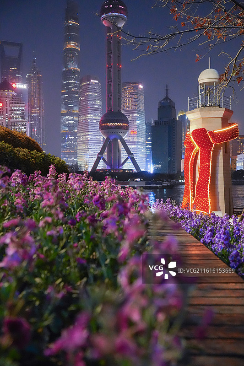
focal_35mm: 44
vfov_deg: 44.5
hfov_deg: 30.5
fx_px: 447
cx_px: 122
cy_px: 183
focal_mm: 44
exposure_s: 1/40
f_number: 5
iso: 12800
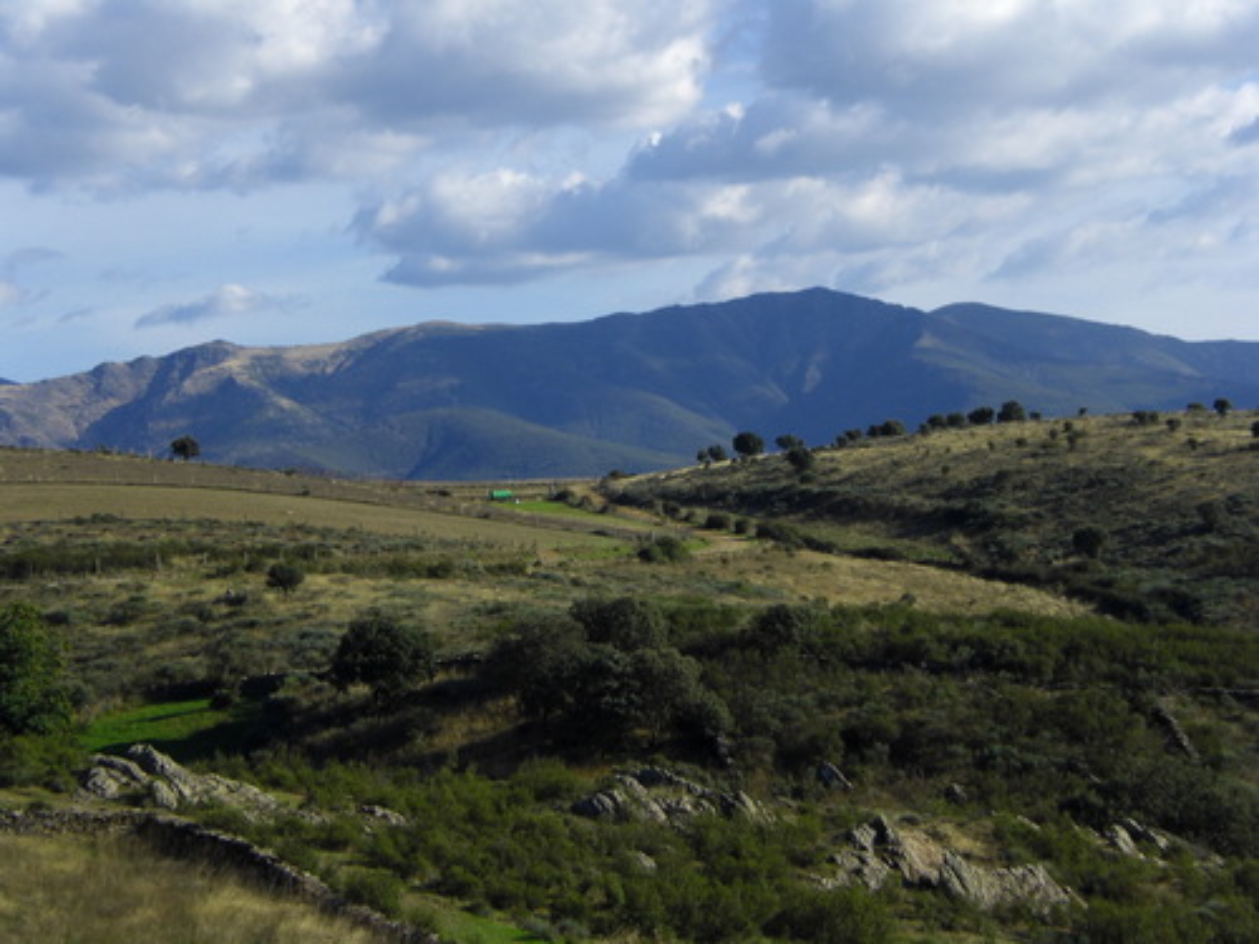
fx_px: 3164
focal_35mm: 87
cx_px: 630
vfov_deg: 17.0
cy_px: 472
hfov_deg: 22.5
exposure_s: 1/125
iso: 50
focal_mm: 14.49
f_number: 7.1
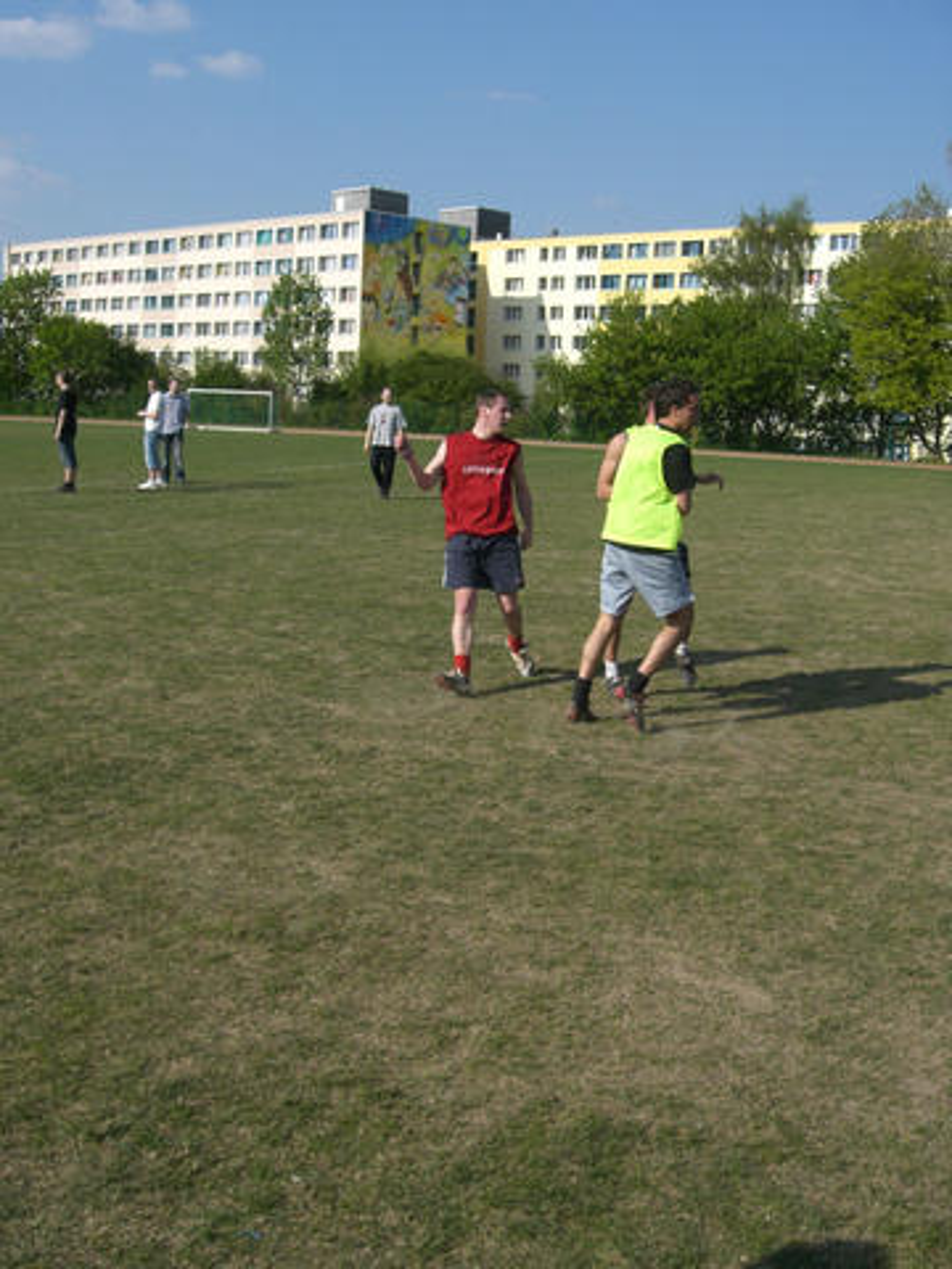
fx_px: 1393
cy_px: 634
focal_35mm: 38
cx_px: 476
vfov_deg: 49.0
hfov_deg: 37.7
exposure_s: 1/640
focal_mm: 6.3
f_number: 4.4
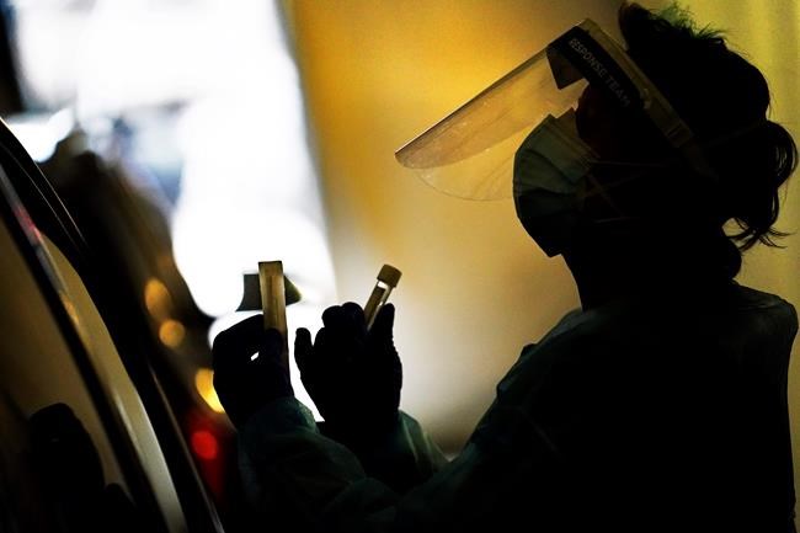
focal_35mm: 186
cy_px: 266
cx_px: 400
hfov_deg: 11.1
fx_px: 4132
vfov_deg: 7.4
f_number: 2.8
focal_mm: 186
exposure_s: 1/2000
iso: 8000
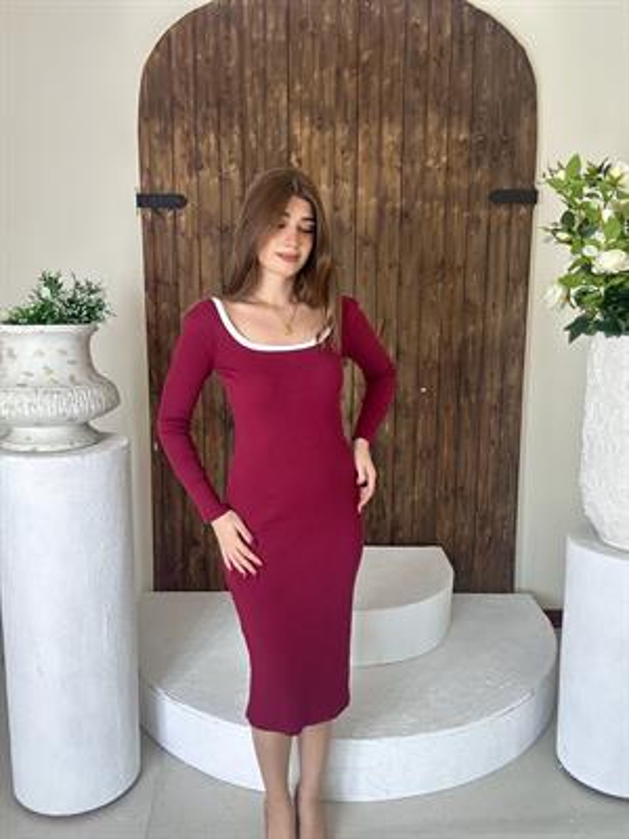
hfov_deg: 46.8
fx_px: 727
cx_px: 314
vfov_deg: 60.0
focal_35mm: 30
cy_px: 420
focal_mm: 2.69
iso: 40
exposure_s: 1/121
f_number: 1.9
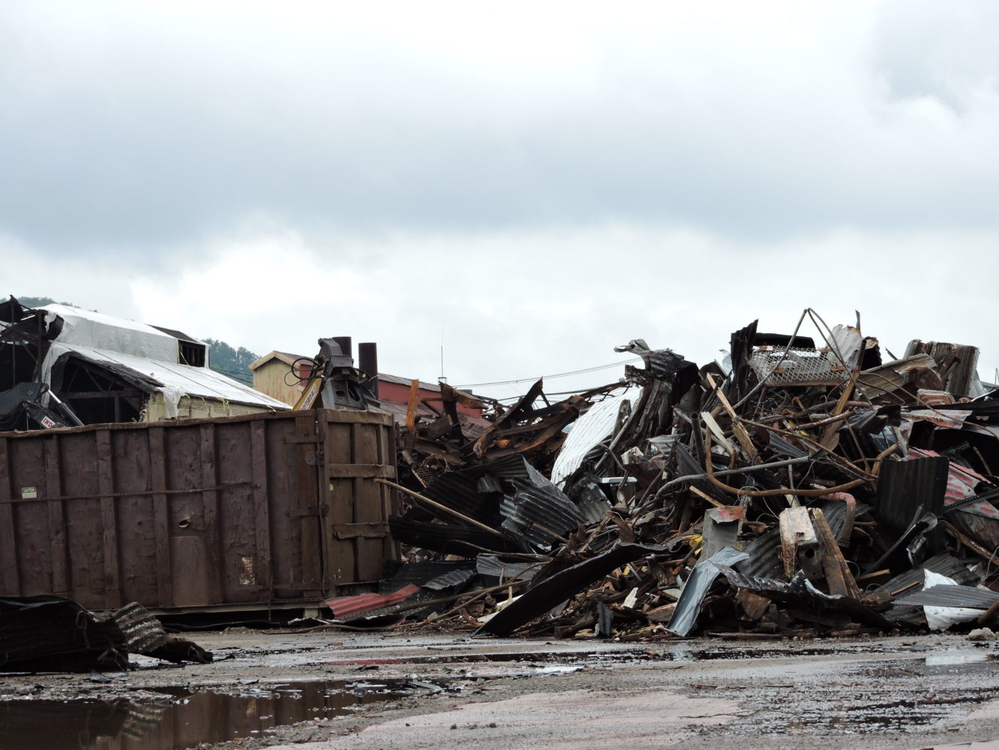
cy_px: 375
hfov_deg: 16.4
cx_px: 500
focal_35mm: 120
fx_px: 3463
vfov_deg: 12.3
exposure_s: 1/200
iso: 100
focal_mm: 21.4
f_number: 4.2
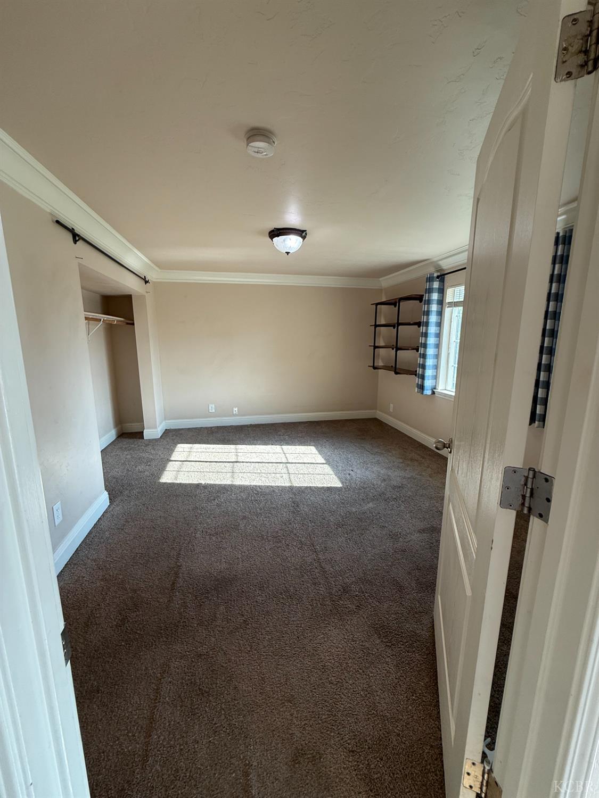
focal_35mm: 14
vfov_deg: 102.1
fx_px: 323
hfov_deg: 85.7
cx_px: 300
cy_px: 399
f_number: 2.2
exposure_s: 1/120
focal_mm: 2.22
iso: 100
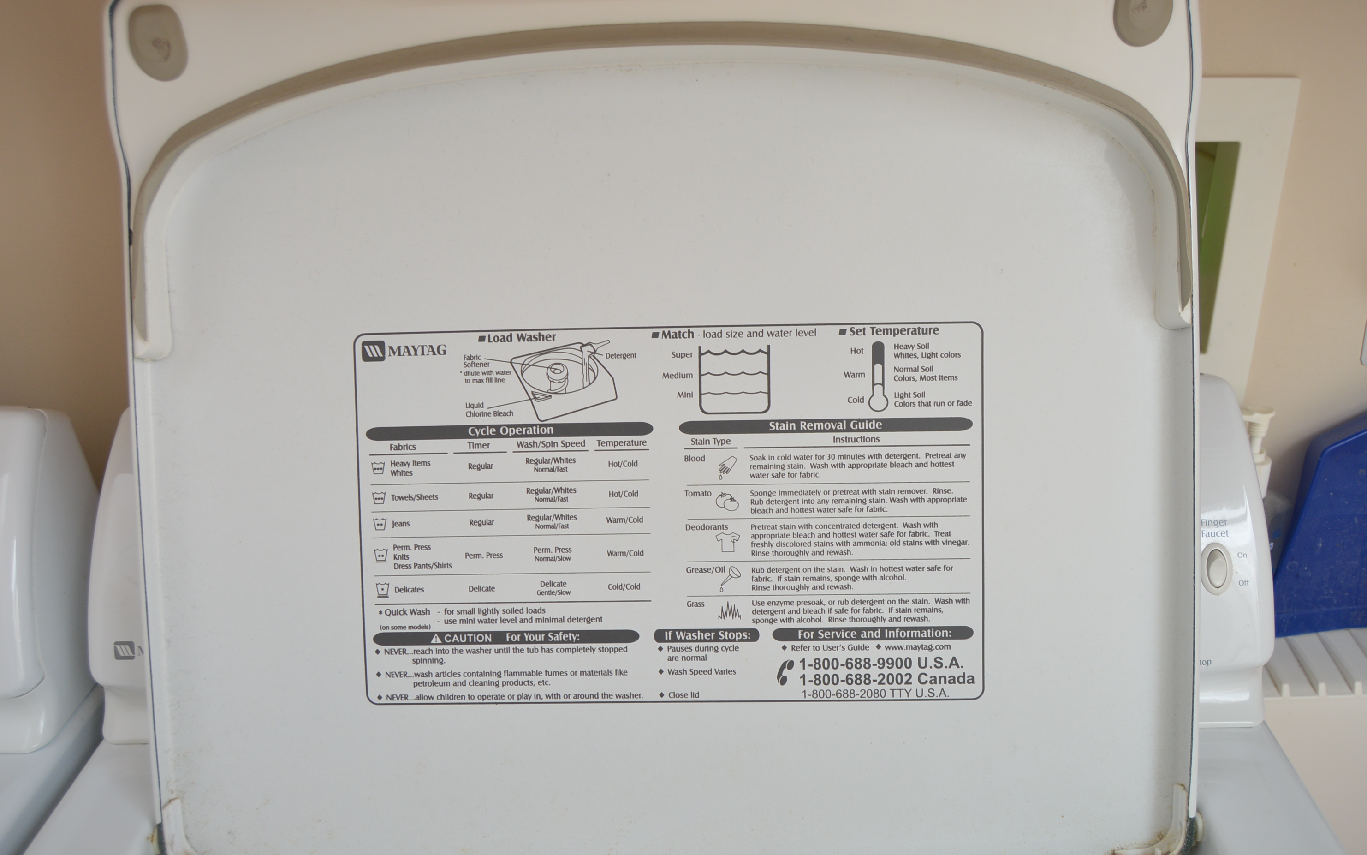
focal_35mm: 31
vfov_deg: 40.6
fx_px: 1155
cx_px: 684
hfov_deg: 61.2
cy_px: 460
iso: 200
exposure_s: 1/200
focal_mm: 20
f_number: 5
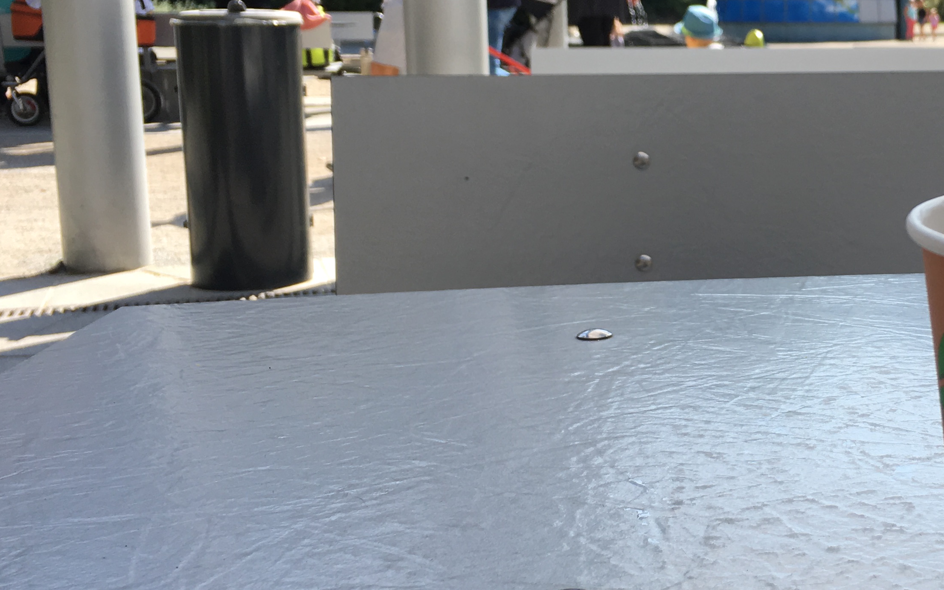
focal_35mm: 56
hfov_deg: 34.7
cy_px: 252
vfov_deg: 23.1
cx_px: 807
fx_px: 1441
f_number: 2.2
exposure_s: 1/530
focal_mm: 4.15
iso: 25
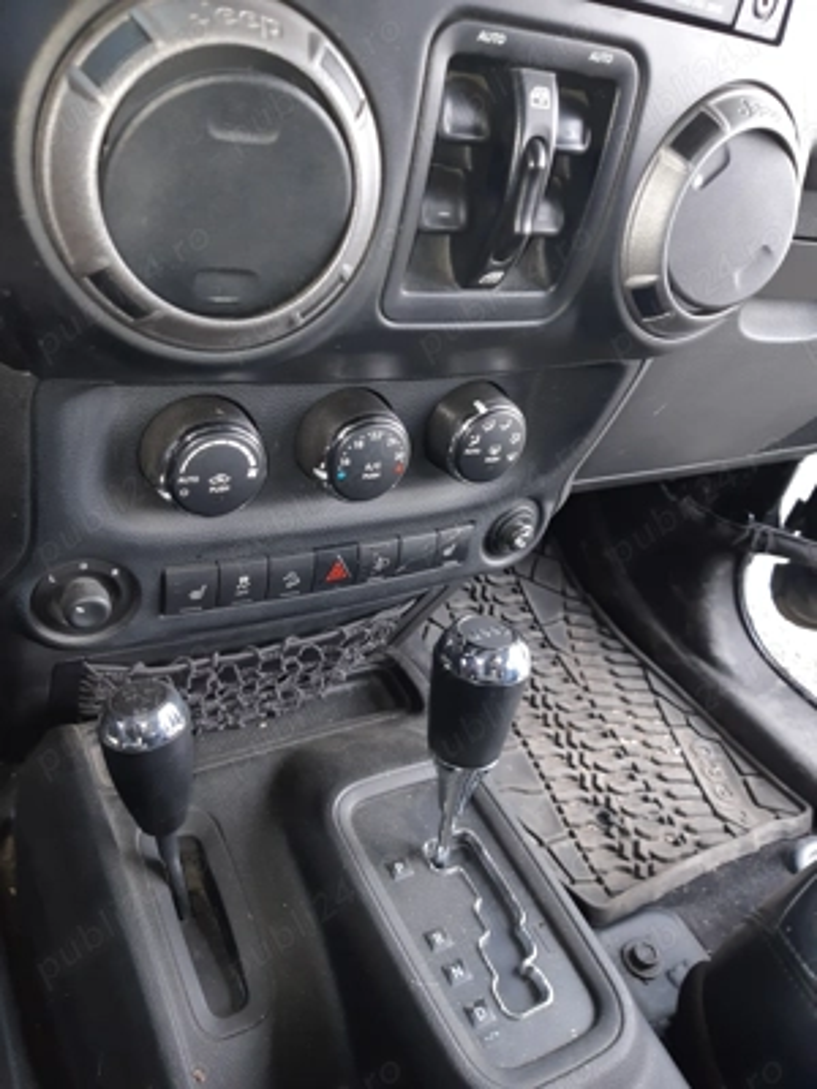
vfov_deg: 67.3
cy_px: 544
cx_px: 408
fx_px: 818
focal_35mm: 26
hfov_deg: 53.1
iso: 50
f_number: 1.7
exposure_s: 1/50
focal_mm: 3.93
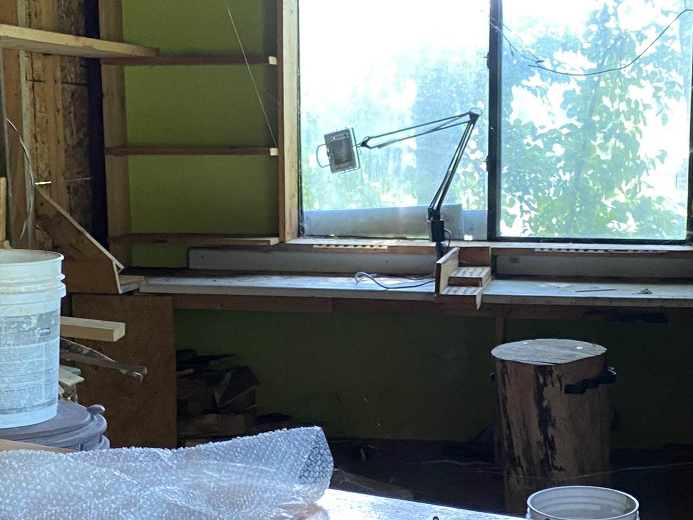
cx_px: 503
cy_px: 294
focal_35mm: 65
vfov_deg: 22.6
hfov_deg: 29.4
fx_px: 1301
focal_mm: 4.25
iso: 125
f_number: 1.8
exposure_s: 1/61
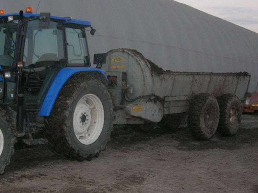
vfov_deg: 24.8
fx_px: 440
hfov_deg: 32.4
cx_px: 81
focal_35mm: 59
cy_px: 101
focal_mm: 7.8
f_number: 2.8
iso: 101
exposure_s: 1/60.1
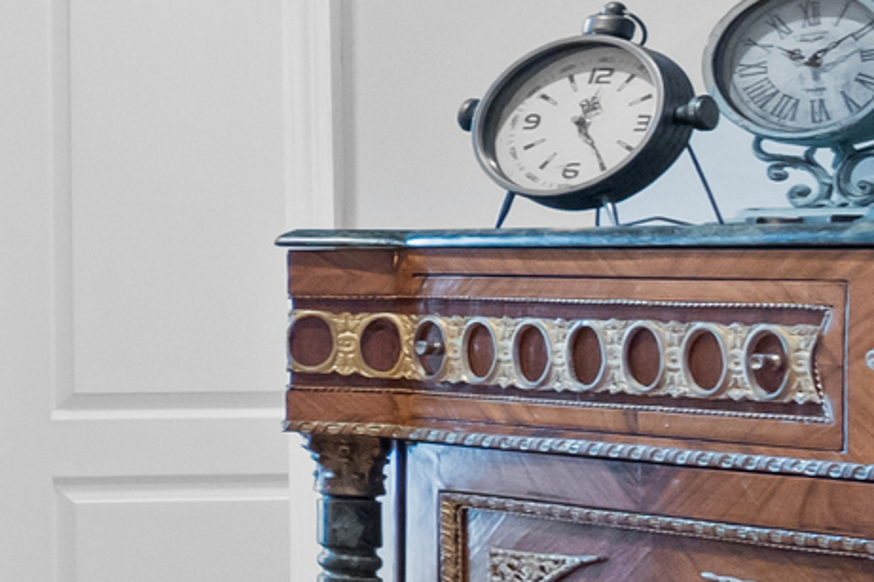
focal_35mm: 100
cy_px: 226
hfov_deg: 11.8
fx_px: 2427
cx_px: -1666
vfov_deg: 13.7
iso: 400
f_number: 7.1
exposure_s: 1
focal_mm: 10
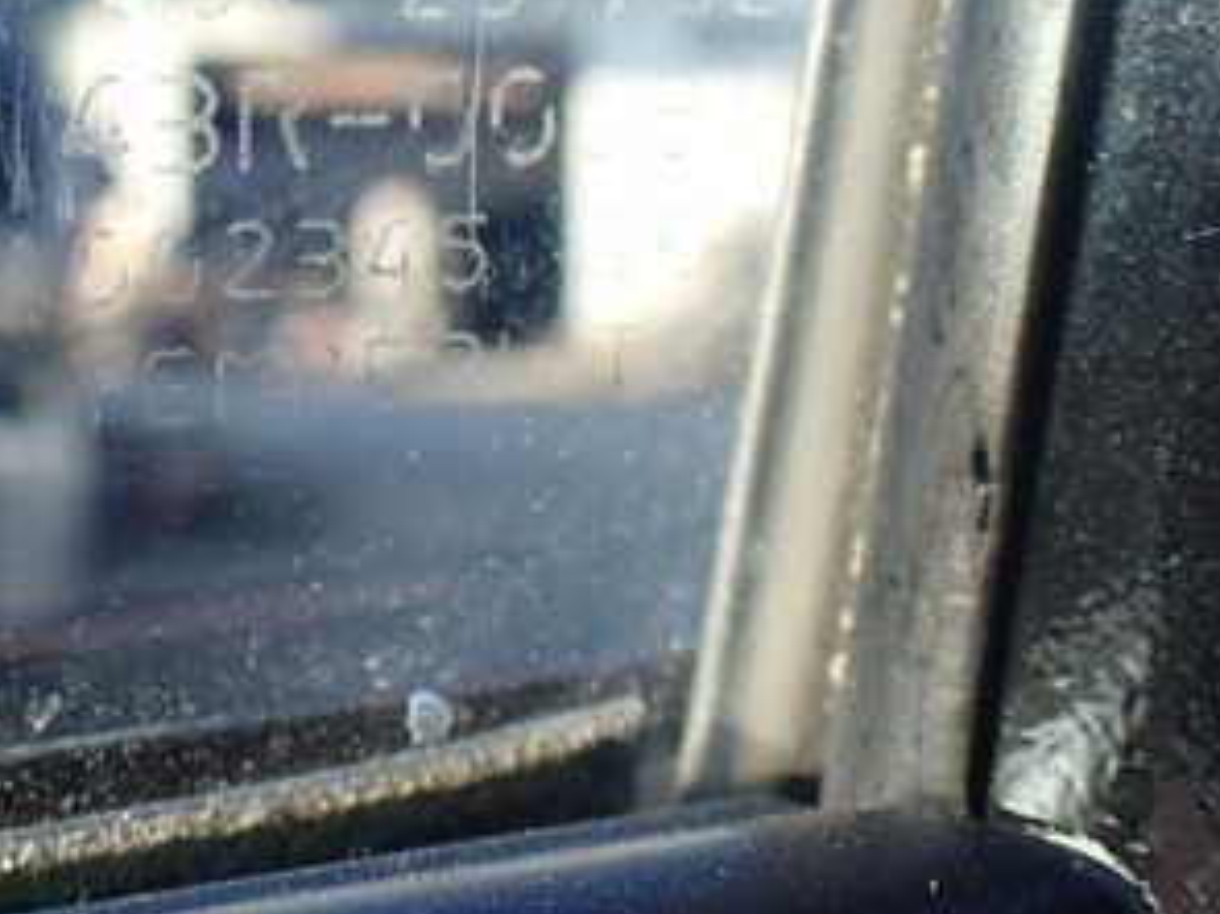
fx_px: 2149
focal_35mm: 61
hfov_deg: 31.2
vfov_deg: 23.5
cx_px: 310
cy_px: 124
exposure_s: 1/200
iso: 100
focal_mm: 5.4
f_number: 3.2
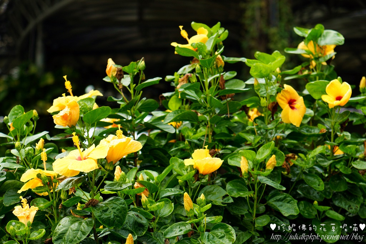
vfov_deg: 8.7
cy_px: 122
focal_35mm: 158
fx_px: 1601
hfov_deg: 13.0
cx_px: 183
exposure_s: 1/200
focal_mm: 105
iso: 160
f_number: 5.6
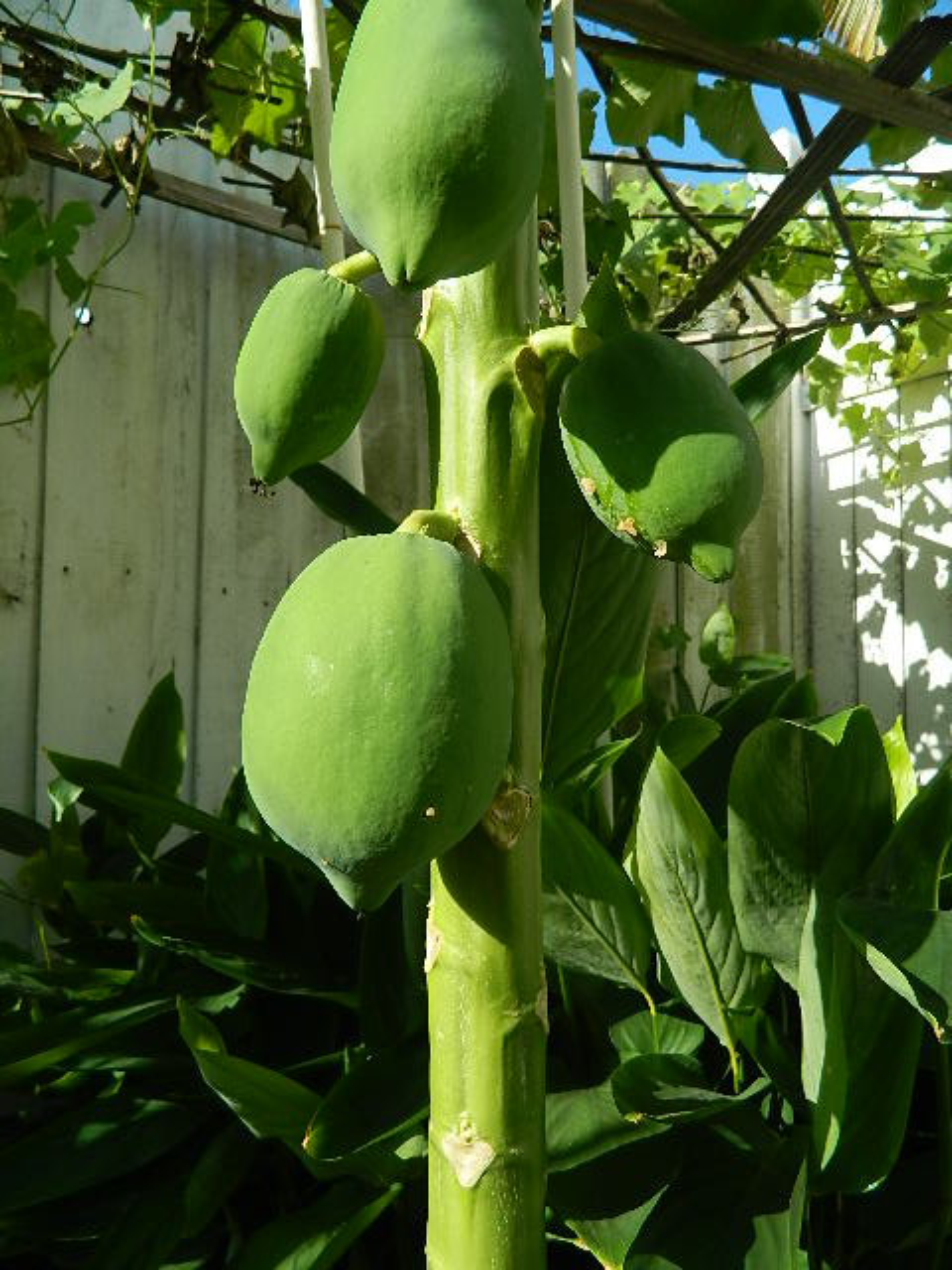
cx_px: 476
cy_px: 635
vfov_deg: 69.4
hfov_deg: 54.9
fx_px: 917
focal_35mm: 25
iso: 80
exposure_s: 1/640
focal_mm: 4.5
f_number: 3.1
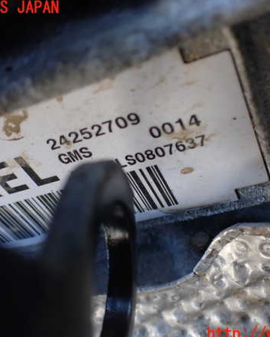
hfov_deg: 37.3
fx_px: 400
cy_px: 171
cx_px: 150
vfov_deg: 45.8
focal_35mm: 40
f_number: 2.3
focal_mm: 5.4
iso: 200
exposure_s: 1/125
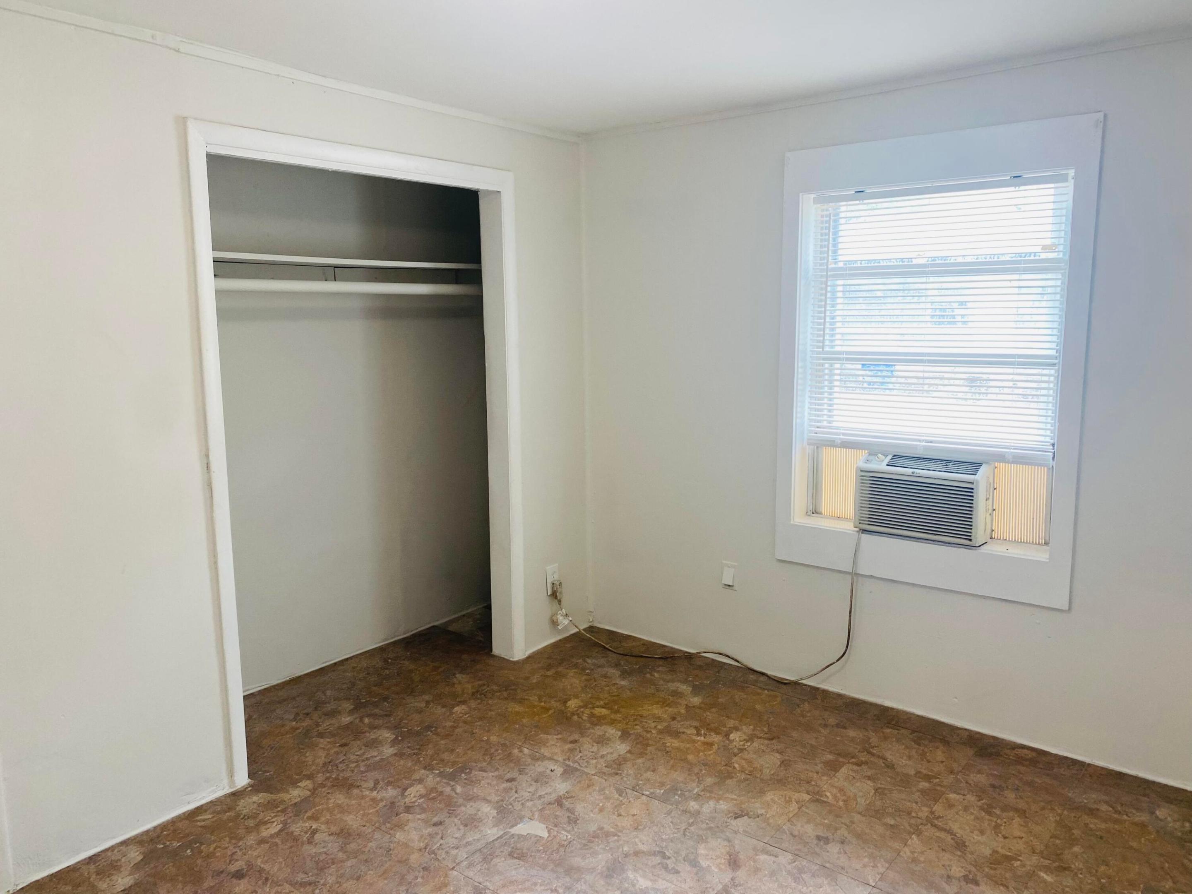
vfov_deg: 53.1
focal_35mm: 26
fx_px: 895
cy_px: 447
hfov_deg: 67.3
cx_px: 596
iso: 100
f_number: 1.8
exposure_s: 1/120
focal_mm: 4.25
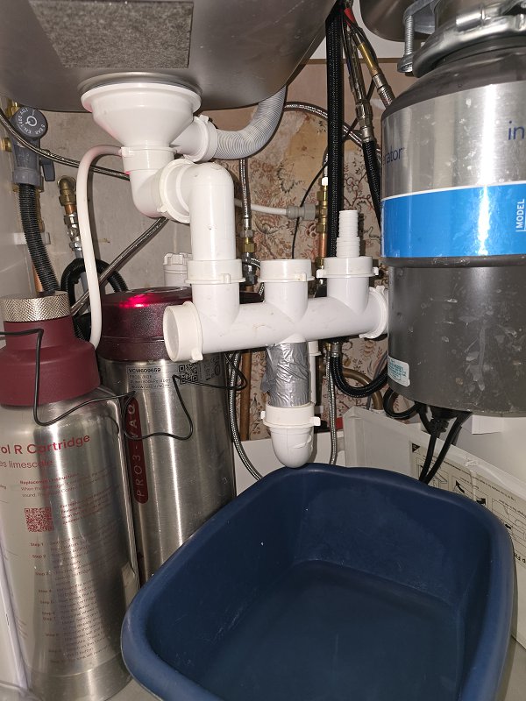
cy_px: 350
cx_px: 263
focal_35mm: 23
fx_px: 466
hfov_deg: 58.9
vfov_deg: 73.9
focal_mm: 6.3
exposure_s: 1/15
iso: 125
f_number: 1.7
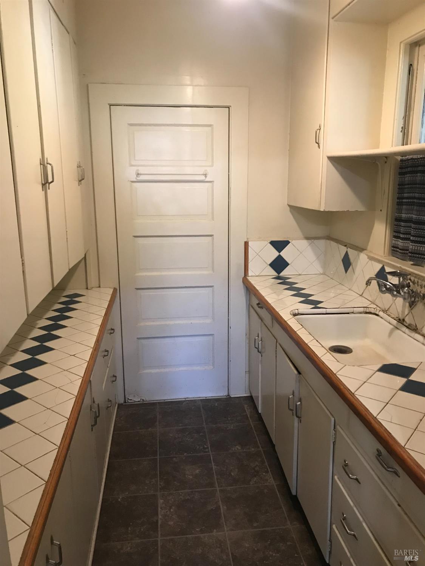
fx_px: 458
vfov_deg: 63.4
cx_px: 212
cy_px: 283
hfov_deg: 49.7
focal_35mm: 28
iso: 64
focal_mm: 3.99
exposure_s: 1/15
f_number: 1.8
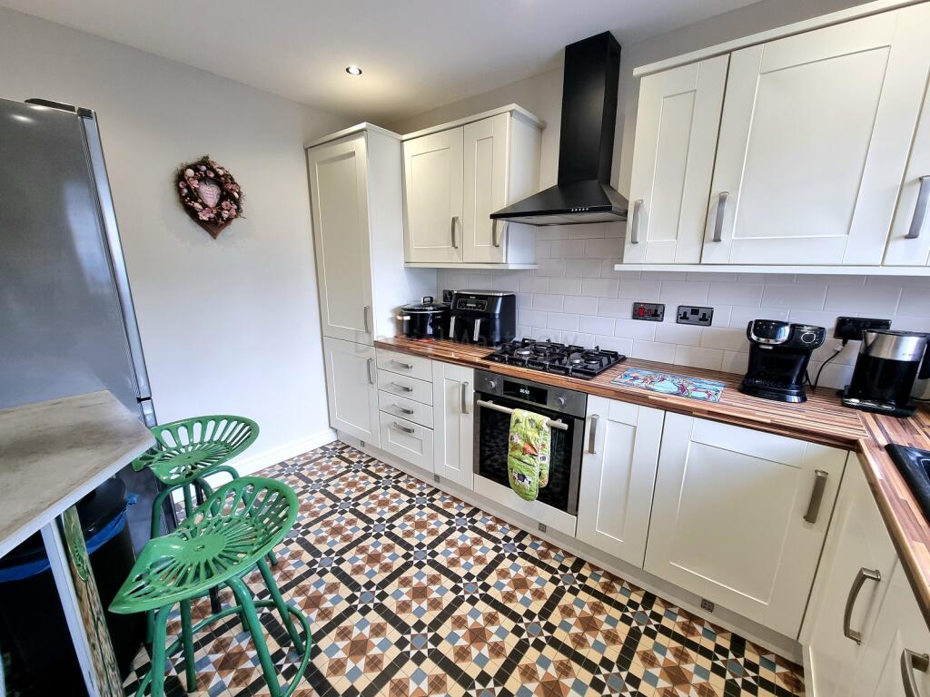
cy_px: 348
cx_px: 465
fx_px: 349
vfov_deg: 89.9
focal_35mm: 13
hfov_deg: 106.2
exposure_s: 1/50
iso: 200
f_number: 2.2
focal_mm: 2.2
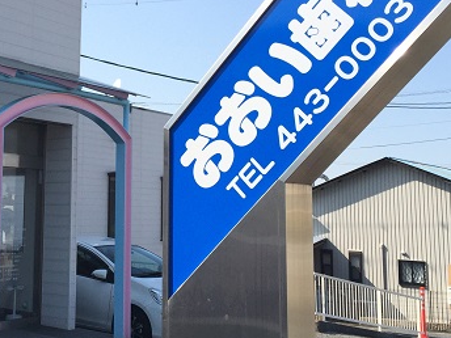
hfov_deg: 34.2
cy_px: 123
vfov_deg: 26.5
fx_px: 717
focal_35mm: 55
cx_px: 108
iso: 32
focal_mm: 4.15
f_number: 2.2
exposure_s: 1/2326
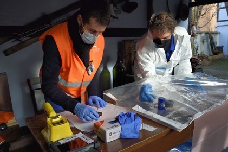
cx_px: 114
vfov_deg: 46.3
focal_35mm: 28
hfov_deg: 65.5
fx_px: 177
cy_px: 76
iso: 800
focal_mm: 28
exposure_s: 1/160
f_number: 10
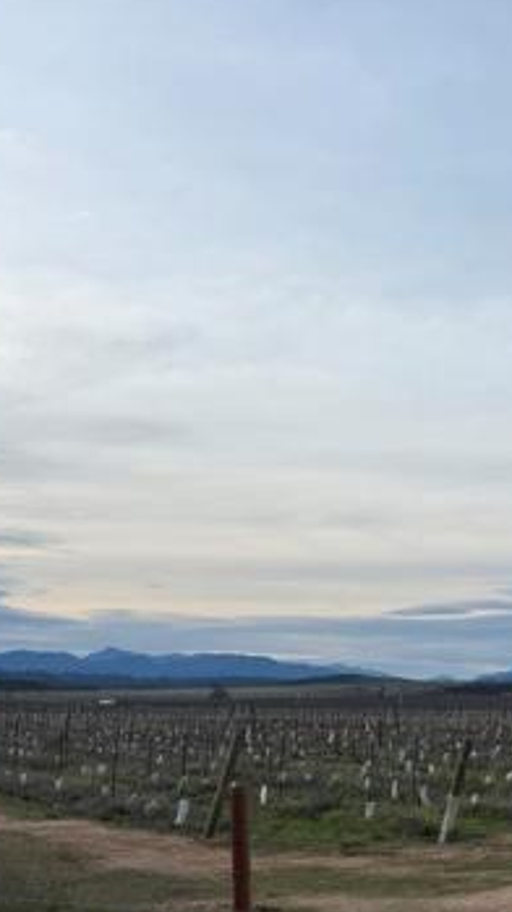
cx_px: 669
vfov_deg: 38.0
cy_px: 630
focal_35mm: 54
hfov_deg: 20.3
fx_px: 1305
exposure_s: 1/1767
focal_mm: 6.76
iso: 80
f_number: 1.78
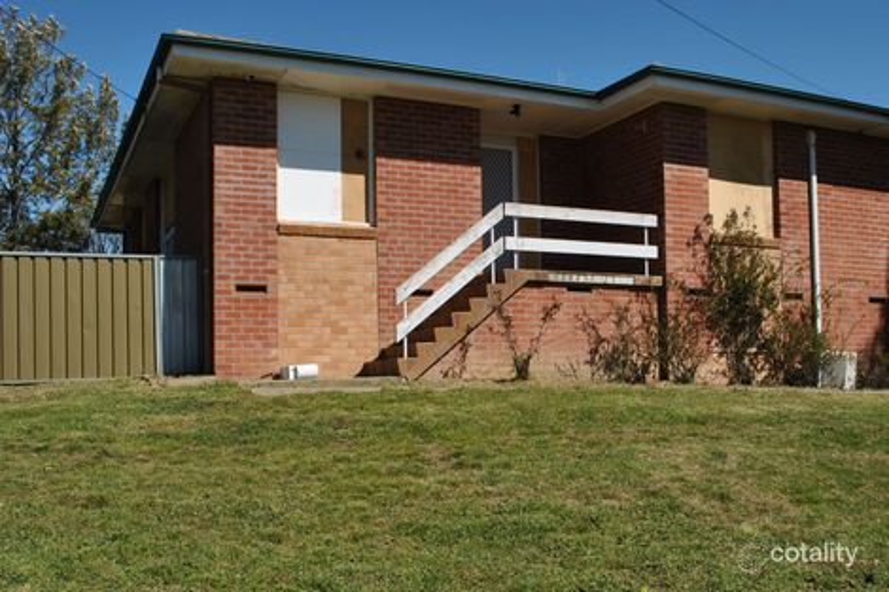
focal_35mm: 36
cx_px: 444
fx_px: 889
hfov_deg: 53.1
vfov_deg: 36.8
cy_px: 296
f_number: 9
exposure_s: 1/320
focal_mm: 24
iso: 100
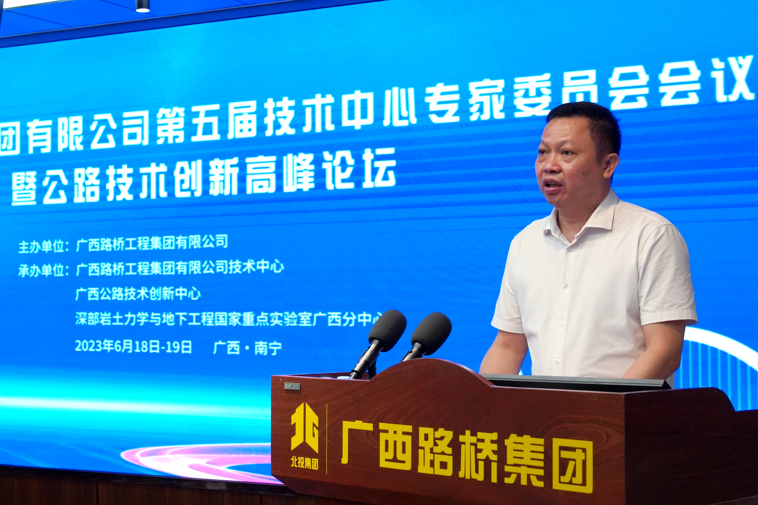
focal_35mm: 90
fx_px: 1895
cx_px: 379
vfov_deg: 15.2
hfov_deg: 22.6
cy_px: 252
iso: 3200
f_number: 7.1
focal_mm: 60.1
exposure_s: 1/200
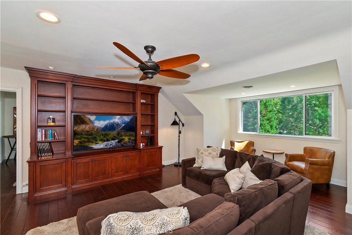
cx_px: 176
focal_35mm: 15
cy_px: 118
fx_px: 147
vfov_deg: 77.3
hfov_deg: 100.4
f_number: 8
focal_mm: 10
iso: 400
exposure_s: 1/30
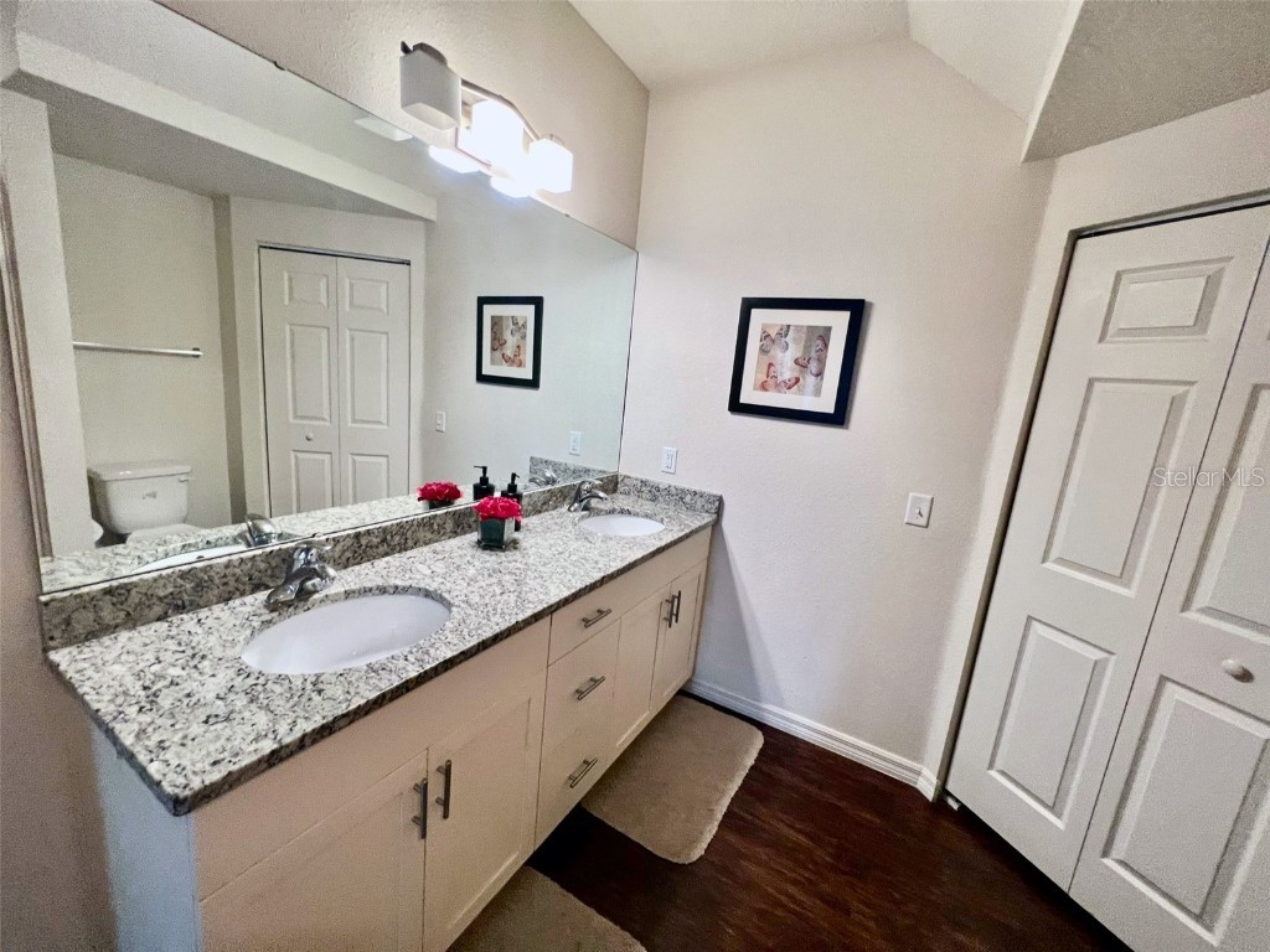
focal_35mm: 13
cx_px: 635
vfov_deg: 89.9
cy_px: 476
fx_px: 477
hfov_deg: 106.2
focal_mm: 1.57
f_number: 1.8
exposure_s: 1/60
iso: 160
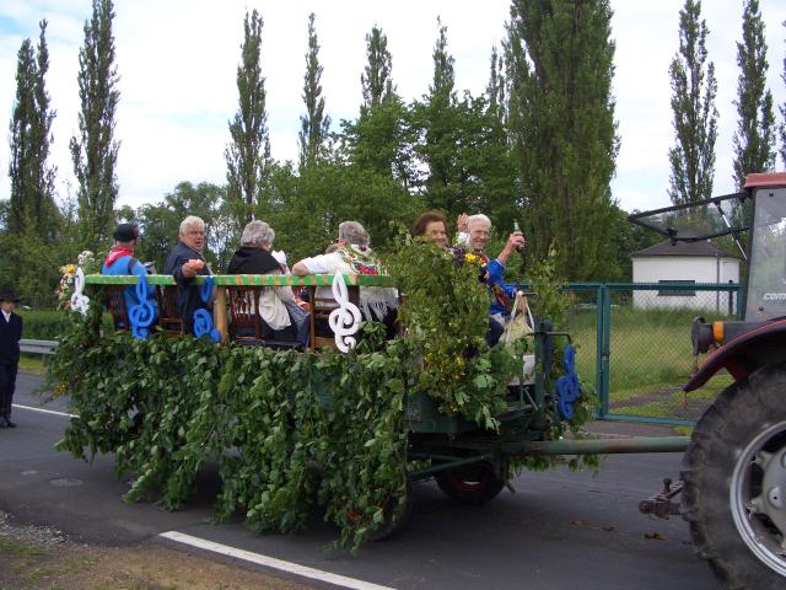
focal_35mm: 35
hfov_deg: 52.6
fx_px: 795
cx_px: 393
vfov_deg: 40.7
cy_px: 295
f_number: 4.3
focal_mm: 5.8
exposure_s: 1/500
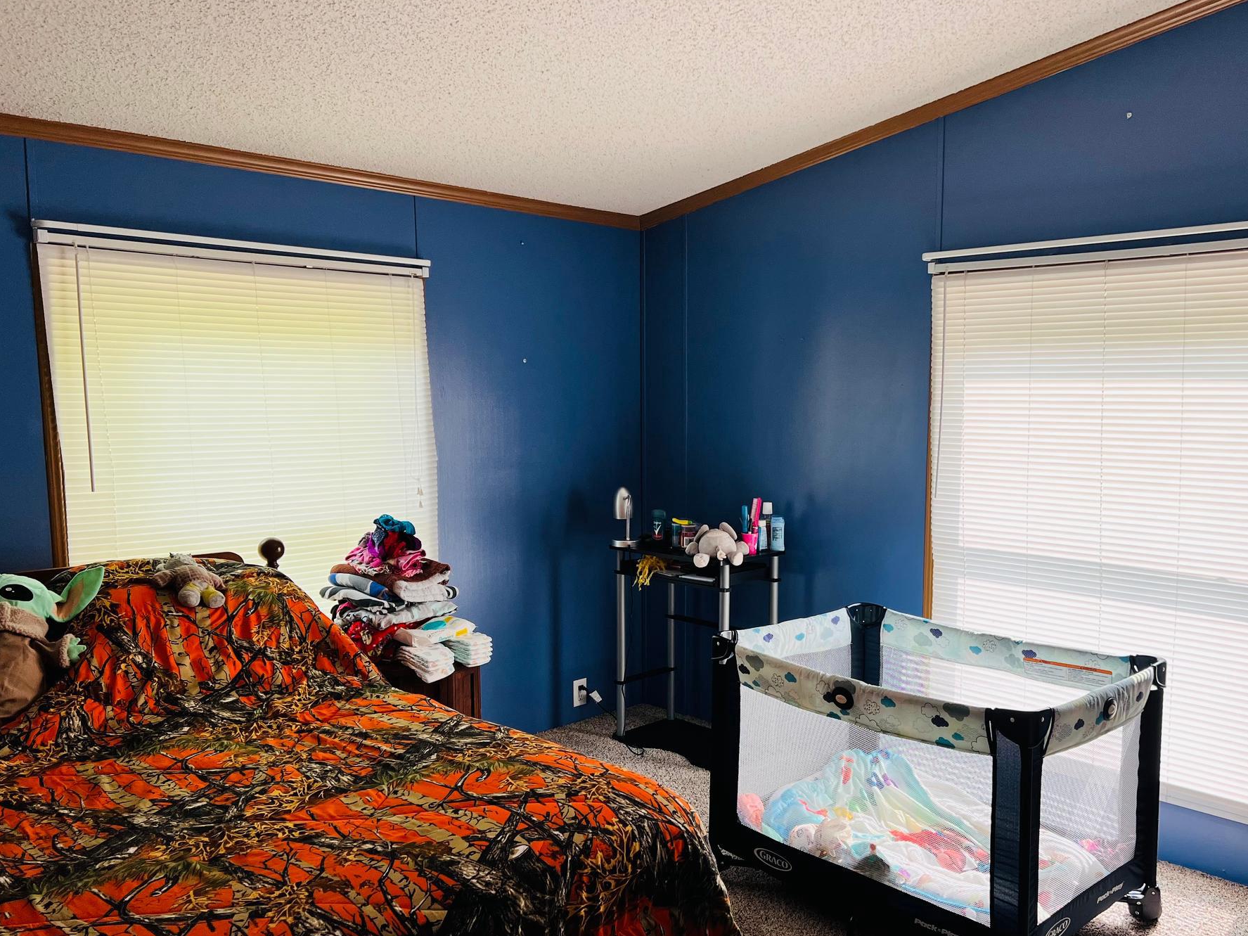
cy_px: 523
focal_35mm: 30
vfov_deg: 46.7
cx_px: 719
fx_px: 1082
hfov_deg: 59.7
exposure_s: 1/121
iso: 80
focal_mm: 5.7
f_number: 1.5
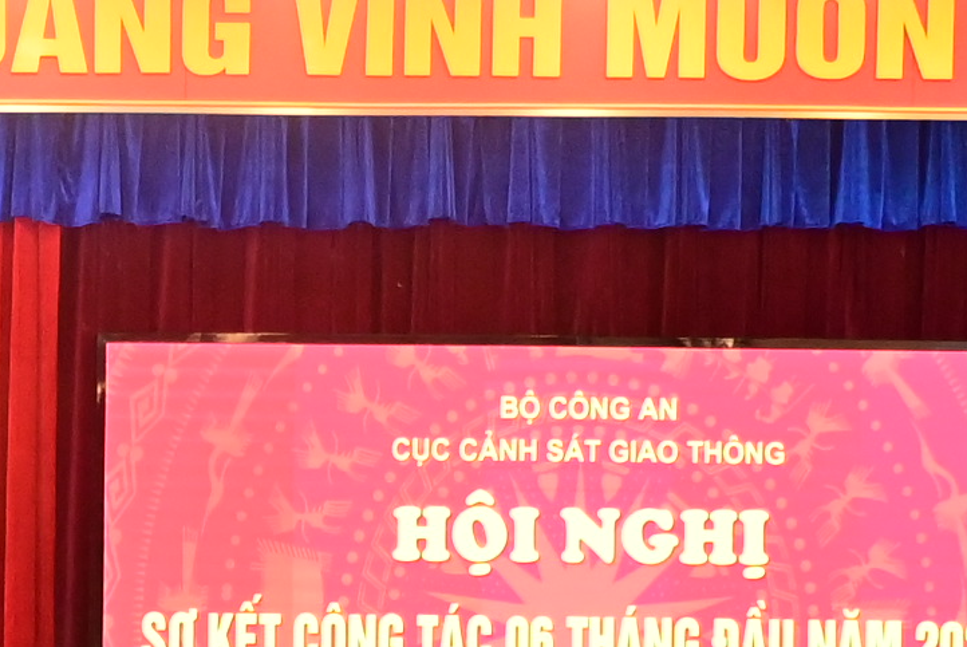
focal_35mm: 159
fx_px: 4275
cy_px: 900
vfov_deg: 8.5
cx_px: -263
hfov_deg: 12.5
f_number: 4
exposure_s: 1/200
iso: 3200
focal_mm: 26
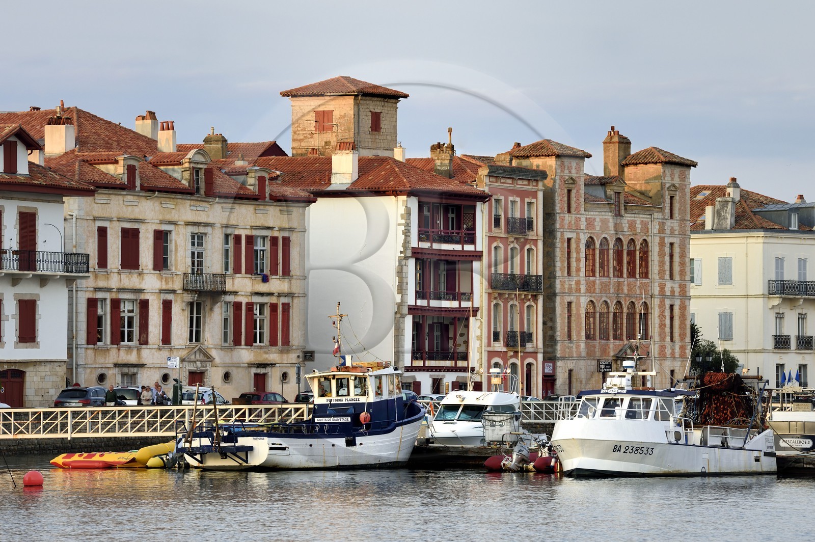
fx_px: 4298
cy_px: 271
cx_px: 408
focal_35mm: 190
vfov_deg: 7.2
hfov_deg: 10.8
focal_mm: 190
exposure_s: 1/200
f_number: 7.1
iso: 200
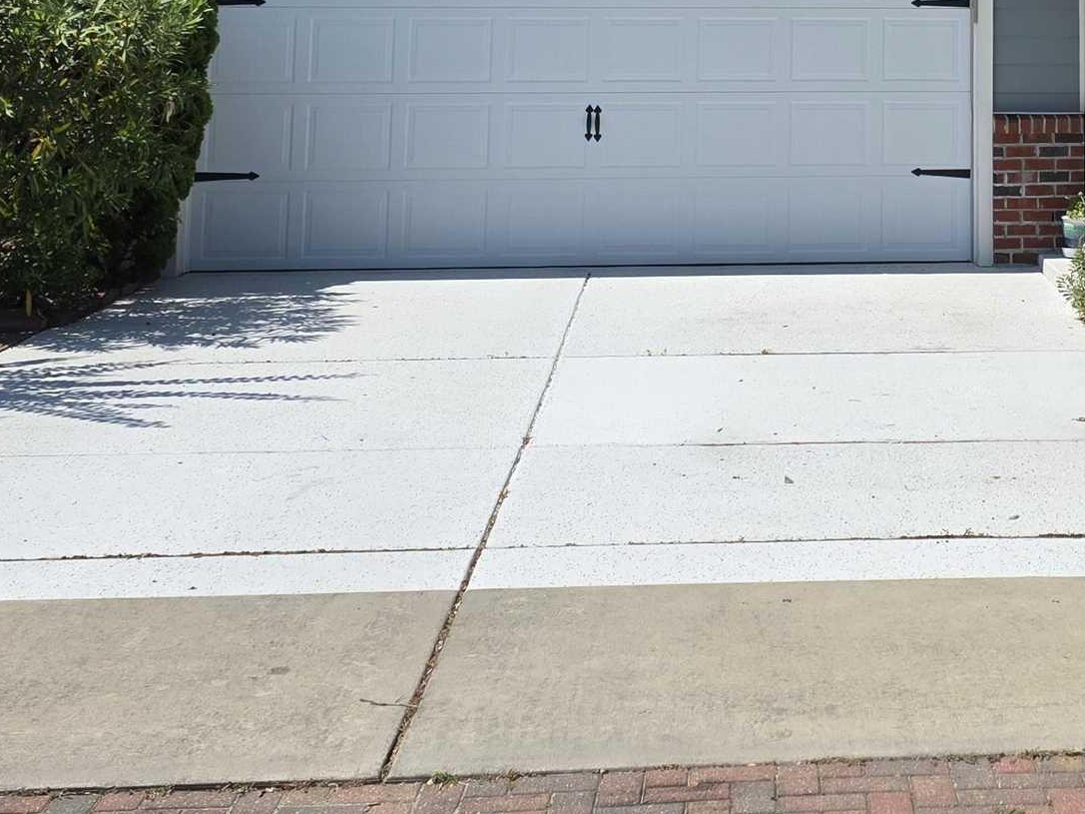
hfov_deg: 28.8
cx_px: 951
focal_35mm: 65
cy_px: -125
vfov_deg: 21.2
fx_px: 2037
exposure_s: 1/7626
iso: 80
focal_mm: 6.3
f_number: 1.7
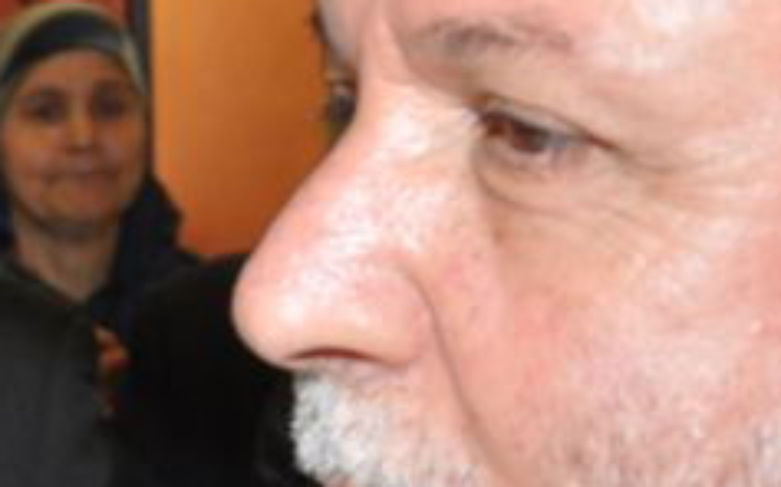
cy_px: 530
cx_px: -13
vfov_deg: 10.9
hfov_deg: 17.1
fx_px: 2532
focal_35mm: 119
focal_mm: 18
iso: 400
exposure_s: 1/60
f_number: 5
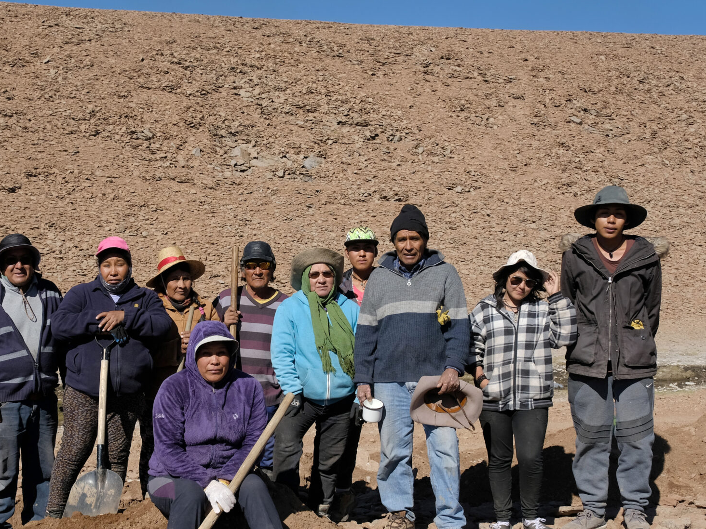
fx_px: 1061
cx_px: 218
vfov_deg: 28.0
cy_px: 319
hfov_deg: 36.3
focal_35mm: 52
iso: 200
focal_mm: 22
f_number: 5.6
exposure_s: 1/1100
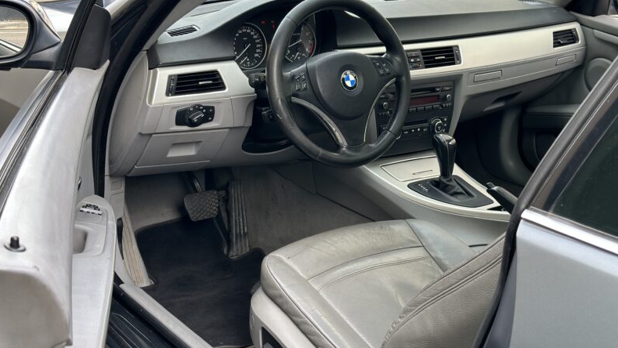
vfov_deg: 22.6
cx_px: 310
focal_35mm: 53
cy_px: 168
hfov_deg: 39.2
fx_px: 869
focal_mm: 6.86
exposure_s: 1/204
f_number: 1.78
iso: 50
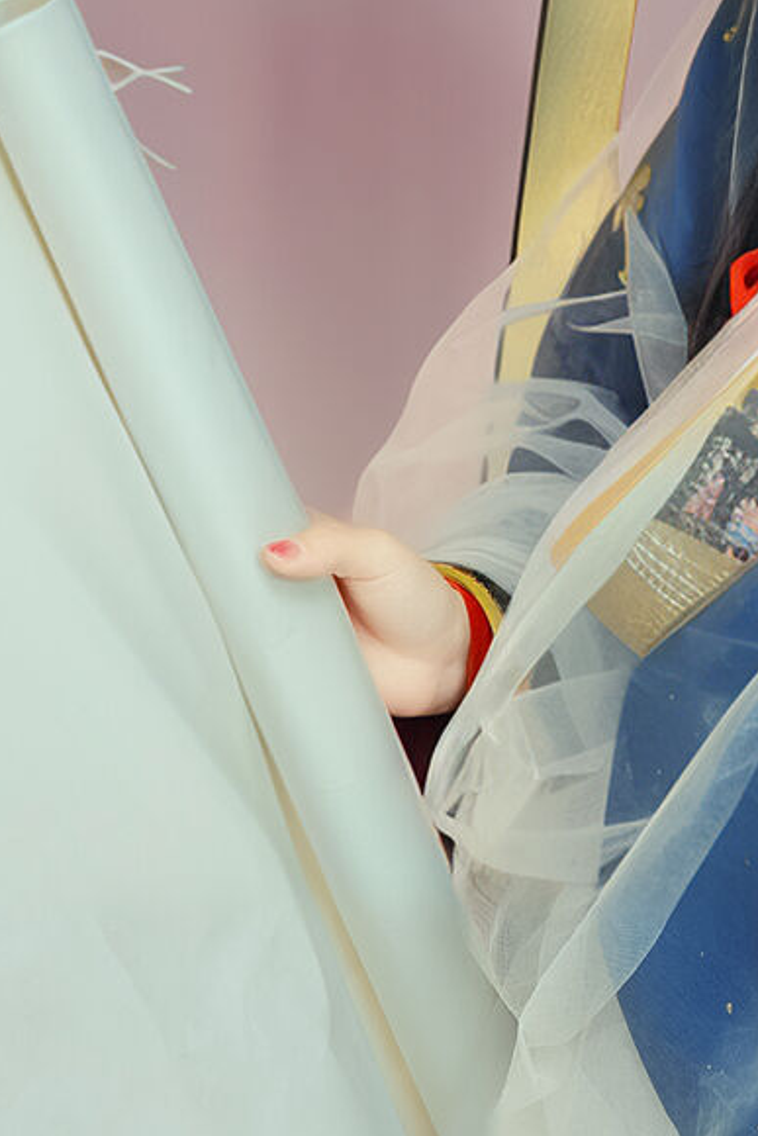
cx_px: 823
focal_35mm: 214
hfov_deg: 6.4
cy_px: 82
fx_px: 6754
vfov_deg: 9.6
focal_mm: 70
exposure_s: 1/80
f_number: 4
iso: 320
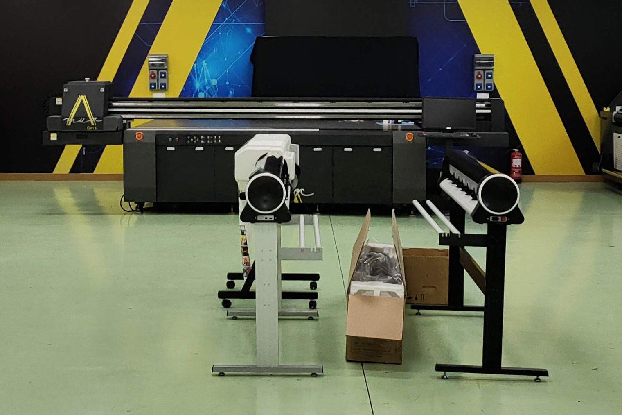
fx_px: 1244
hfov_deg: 27.9
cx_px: 217
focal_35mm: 72
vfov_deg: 18.8
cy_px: 95
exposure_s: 1/100
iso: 166
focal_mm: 4.77
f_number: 1.7
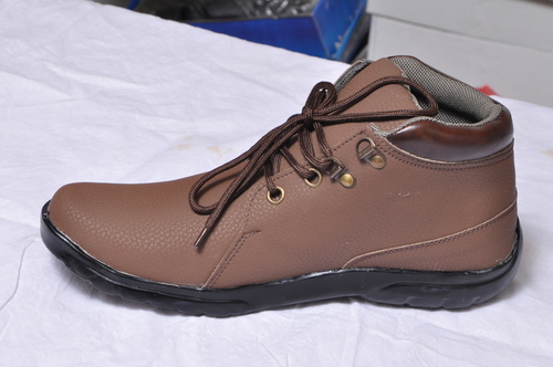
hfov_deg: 18.2
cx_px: 276
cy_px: 184
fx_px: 1726
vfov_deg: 12.1
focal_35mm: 112
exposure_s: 1/160
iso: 640
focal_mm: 75
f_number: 10
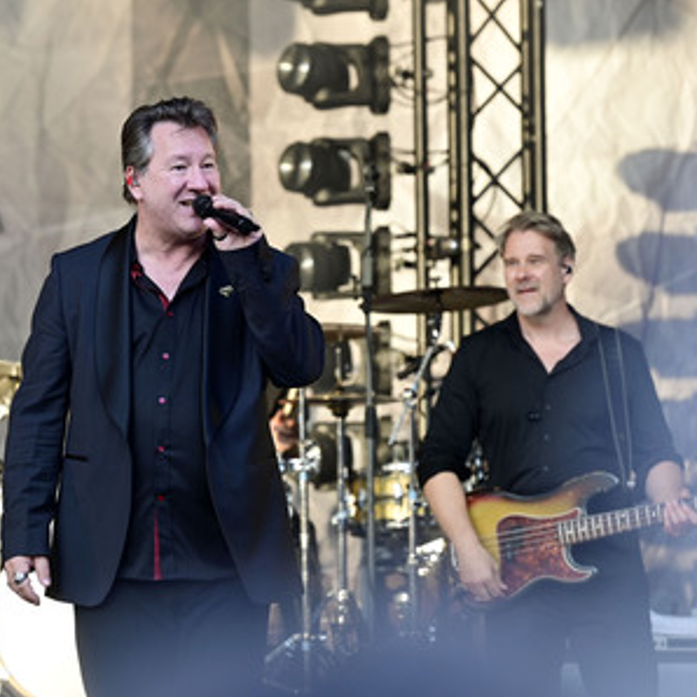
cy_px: 348
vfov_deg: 7.8
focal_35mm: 225
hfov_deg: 7.8
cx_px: 214
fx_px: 5126
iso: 500
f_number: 4
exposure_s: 1/320
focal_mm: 175
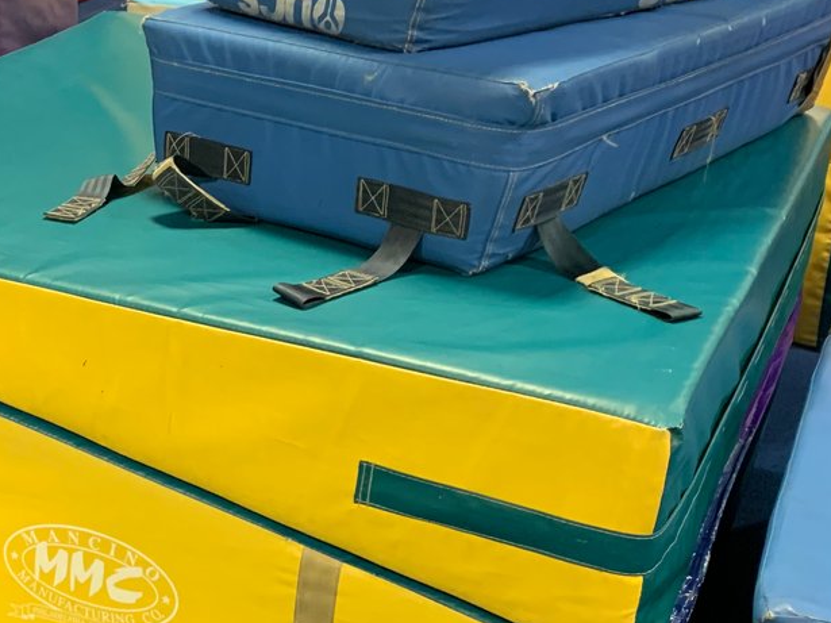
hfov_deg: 29.4
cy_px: 422
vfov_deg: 22.8
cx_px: 129
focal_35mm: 64
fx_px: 1536
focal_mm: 4.25
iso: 250
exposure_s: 1/60
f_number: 1.8
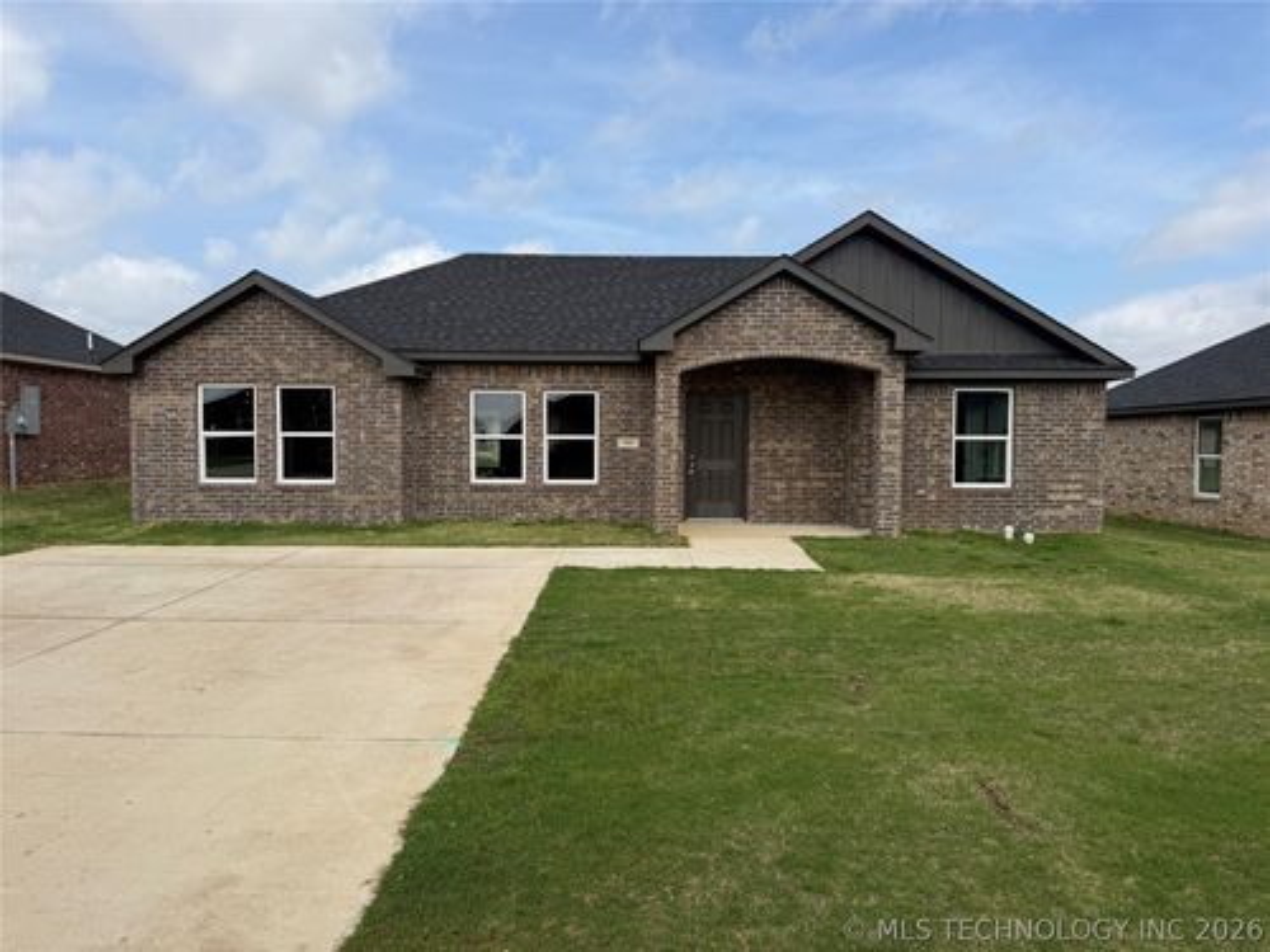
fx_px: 881
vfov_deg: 56.8
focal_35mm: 24
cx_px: 635
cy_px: 476
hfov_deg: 71.6
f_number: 1.78
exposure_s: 1/4673
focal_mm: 6.76
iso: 80
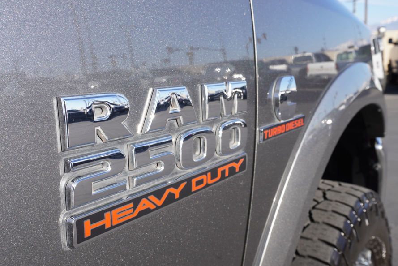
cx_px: 215
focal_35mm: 38
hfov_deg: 50.6
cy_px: 135
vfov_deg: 35.1
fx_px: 420
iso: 100
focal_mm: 22
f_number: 8
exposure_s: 1/125
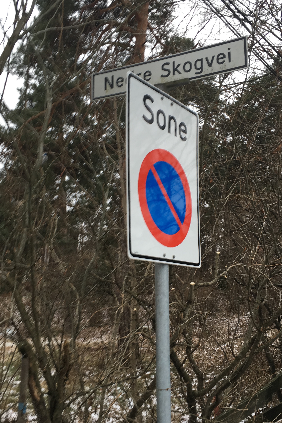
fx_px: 482
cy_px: 217
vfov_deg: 47.4
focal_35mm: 41
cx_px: 143
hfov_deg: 32.6
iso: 25
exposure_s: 1/50
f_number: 2.2
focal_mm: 4.15
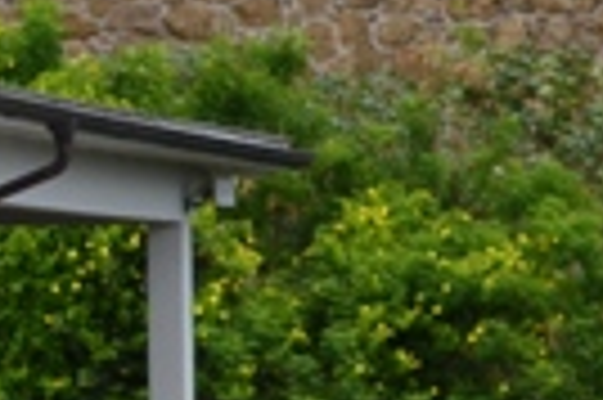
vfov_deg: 4.8
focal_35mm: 286
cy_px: 281
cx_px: -225
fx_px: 4785
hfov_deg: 7.1
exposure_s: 1/200
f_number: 7.1
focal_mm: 32
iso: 100
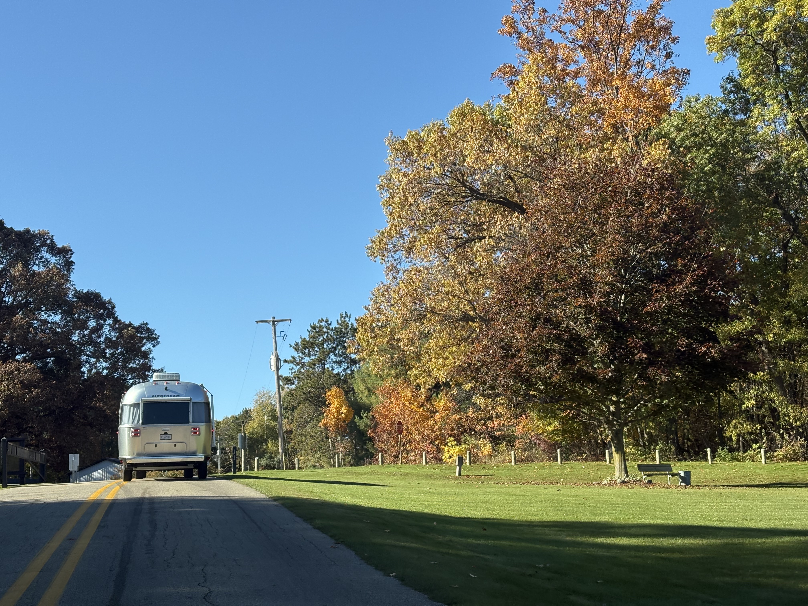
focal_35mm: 52
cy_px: 303
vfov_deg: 28.0
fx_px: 1214
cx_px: 404
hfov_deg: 36.8
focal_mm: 5.96
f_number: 1.6
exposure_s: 1/1241
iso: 32
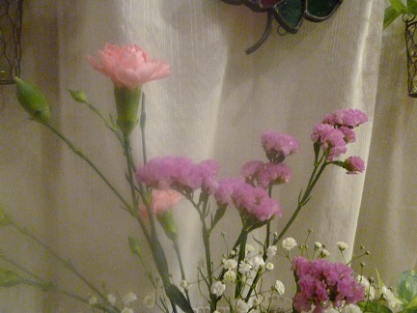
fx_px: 301
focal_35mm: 25
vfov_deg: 54.9
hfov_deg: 69.4
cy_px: 156
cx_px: 208
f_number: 2.8
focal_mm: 4.5
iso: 800
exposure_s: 1/13
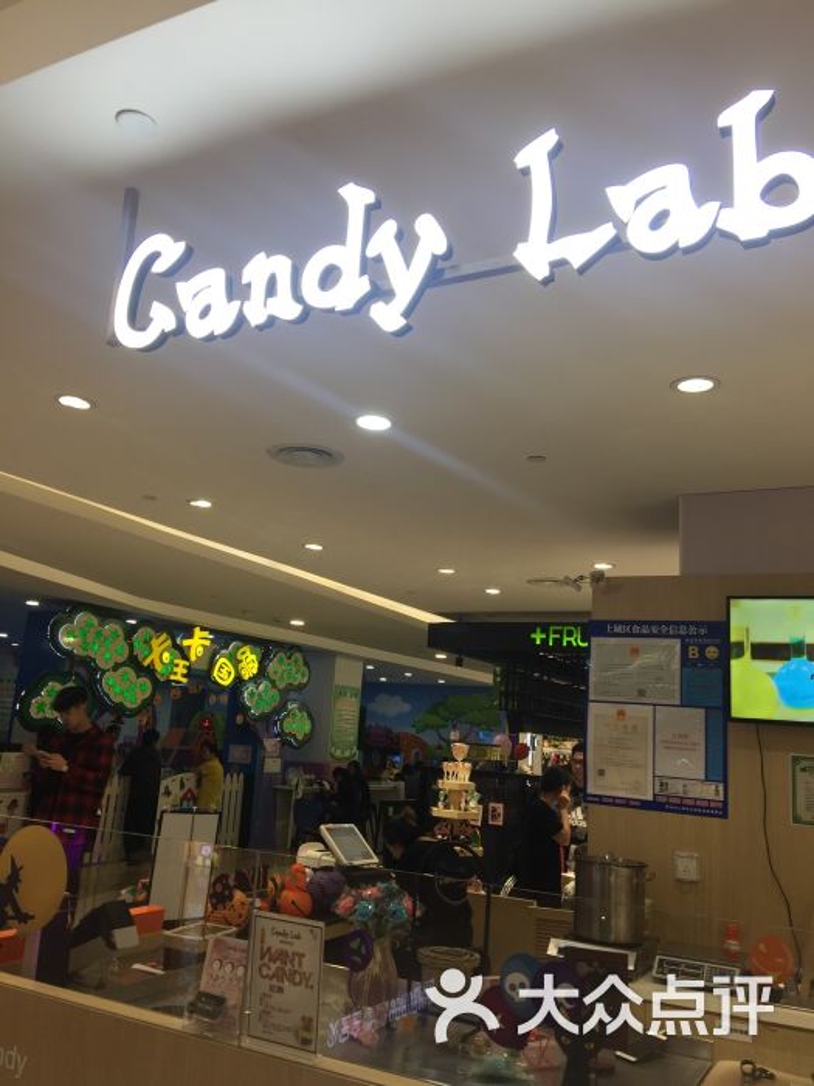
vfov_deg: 61.7
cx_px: 407
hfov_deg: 48.2
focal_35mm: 29
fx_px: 909
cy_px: 543
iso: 32
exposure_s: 1/50
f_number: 2.2
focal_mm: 4.15
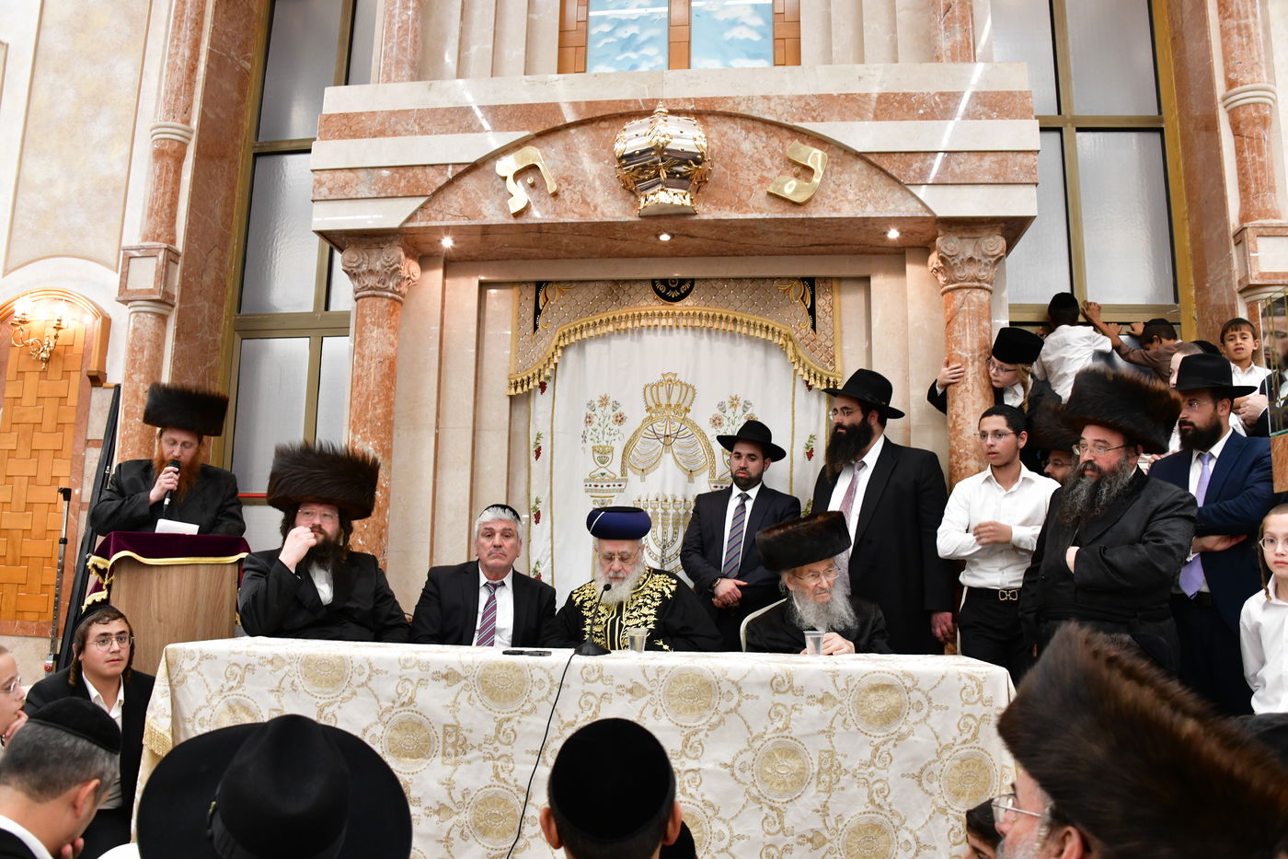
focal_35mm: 28
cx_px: 644
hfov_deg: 65.5
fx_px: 1002
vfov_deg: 46.4
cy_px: 430
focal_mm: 28
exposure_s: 1/100
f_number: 5.6
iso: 1600
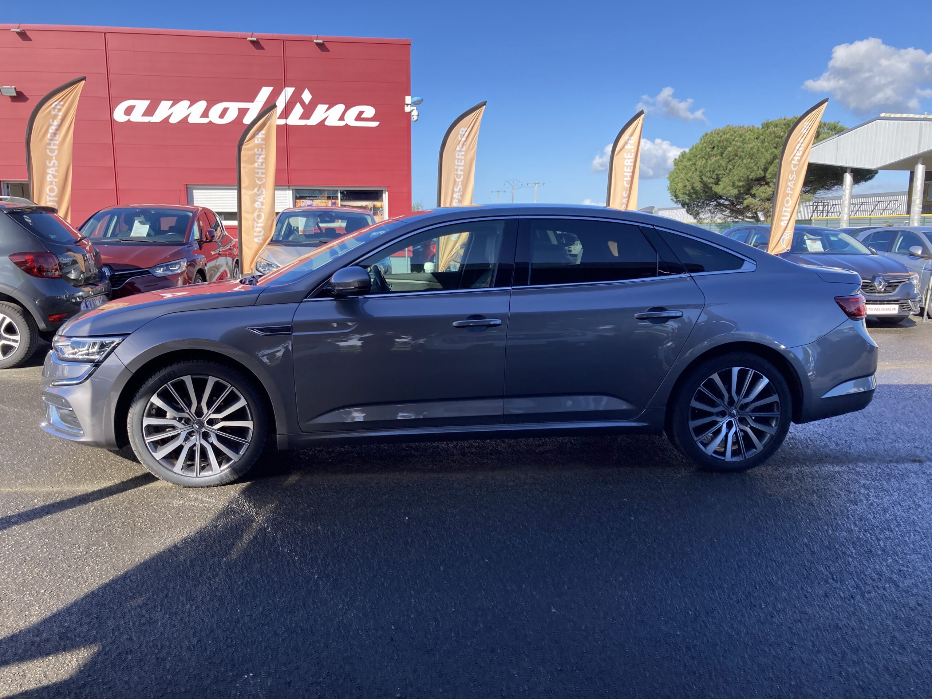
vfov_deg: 49.7
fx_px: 754
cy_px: 350
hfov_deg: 63.4
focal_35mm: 28
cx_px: 466
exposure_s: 1/787
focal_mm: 3.99
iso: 20
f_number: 1.8
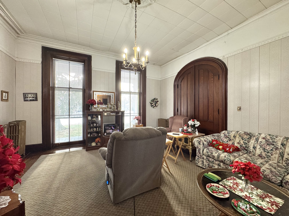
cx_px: 144
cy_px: 108
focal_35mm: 14
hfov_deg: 102.1
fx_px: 117
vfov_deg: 85.7
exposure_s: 1/60
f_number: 2.2
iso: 400
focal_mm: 2.22
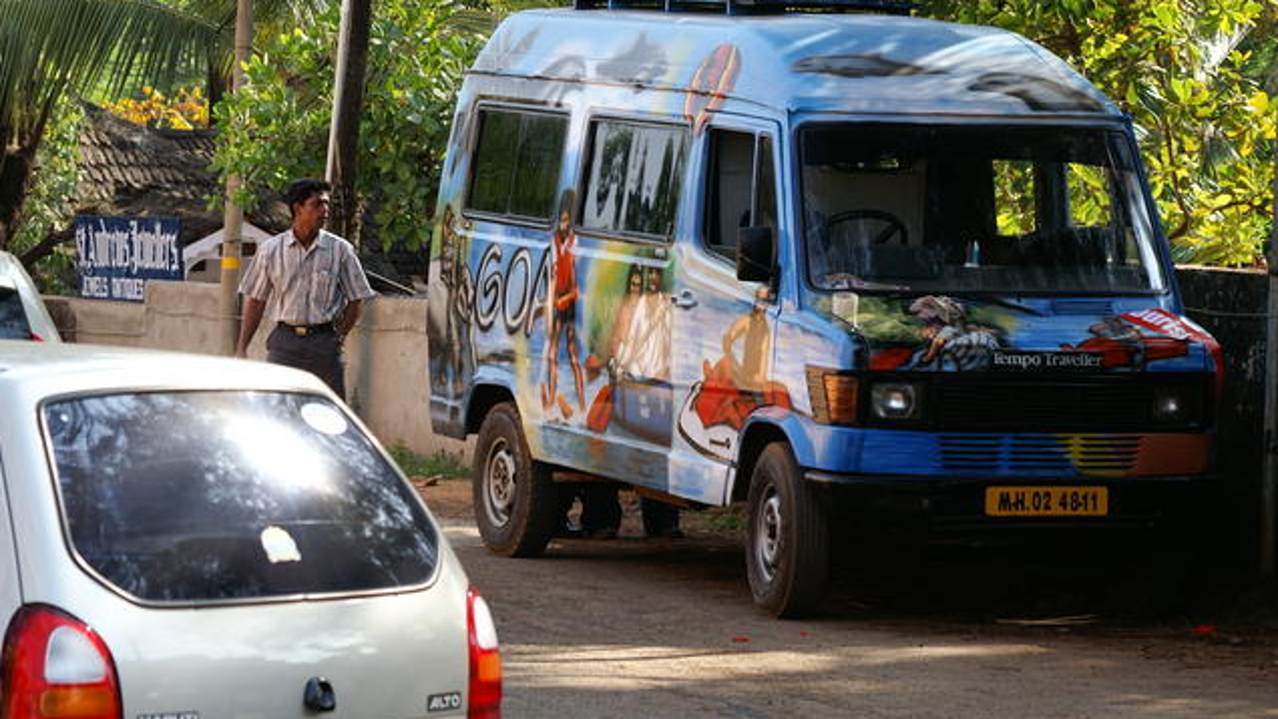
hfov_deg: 13.6
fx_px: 5355
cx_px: 639
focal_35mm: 158
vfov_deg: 7.7
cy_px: 398
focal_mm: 100
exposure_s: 1/200
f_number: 8
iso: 200
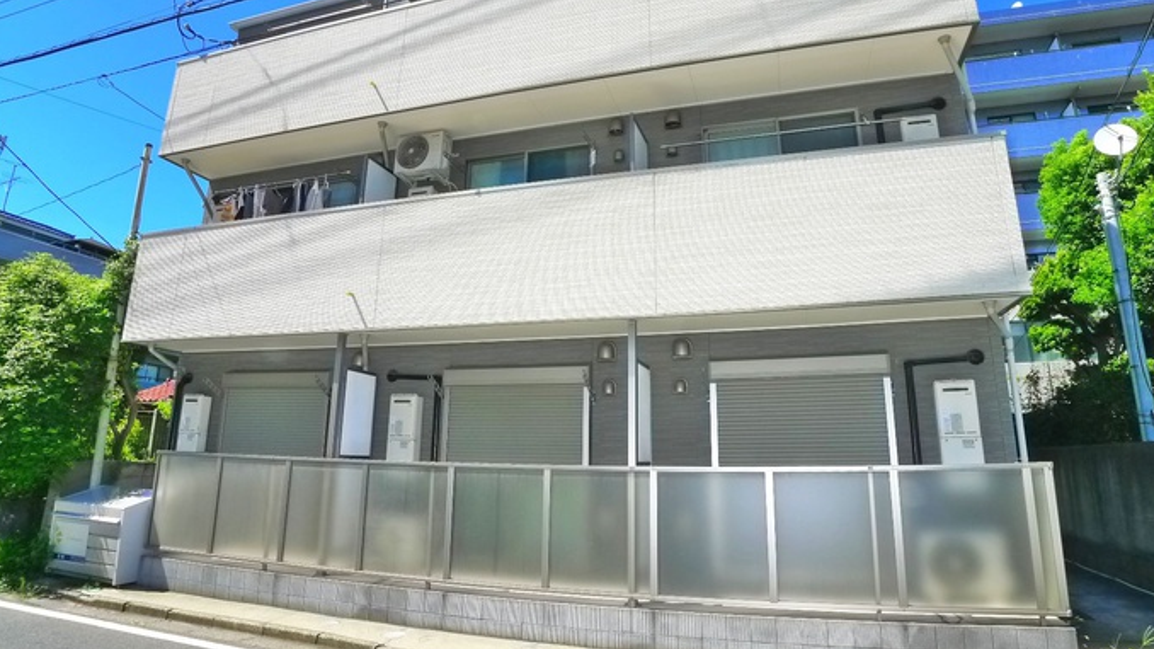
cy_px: 294
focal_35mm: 27
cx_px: 587
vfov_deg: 42.8
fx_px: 826
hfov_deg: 69.9
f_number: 4
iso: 400
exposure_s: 1/640
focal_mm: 5.1
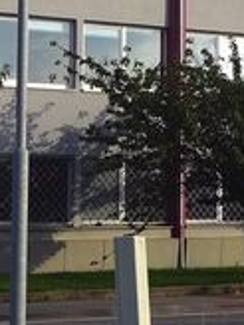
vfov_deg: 13.8
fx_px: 1325
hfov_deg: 10.0
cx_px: 430
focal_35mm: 141
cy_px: -13
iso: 80
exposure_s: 1/1600
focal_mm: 4.7
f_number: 2.8
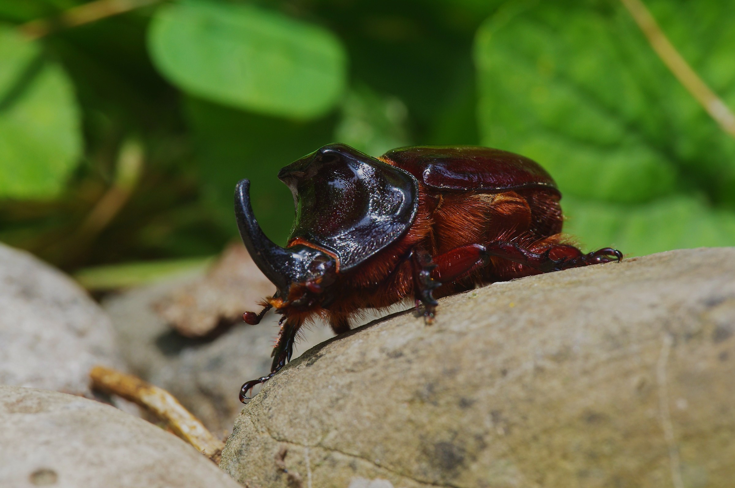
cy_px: 244
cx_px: 368
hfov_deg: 7.6
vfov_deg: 5.1
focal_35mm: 270
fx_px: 5506
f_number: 13
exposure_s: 1/50
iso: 200
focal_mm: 180
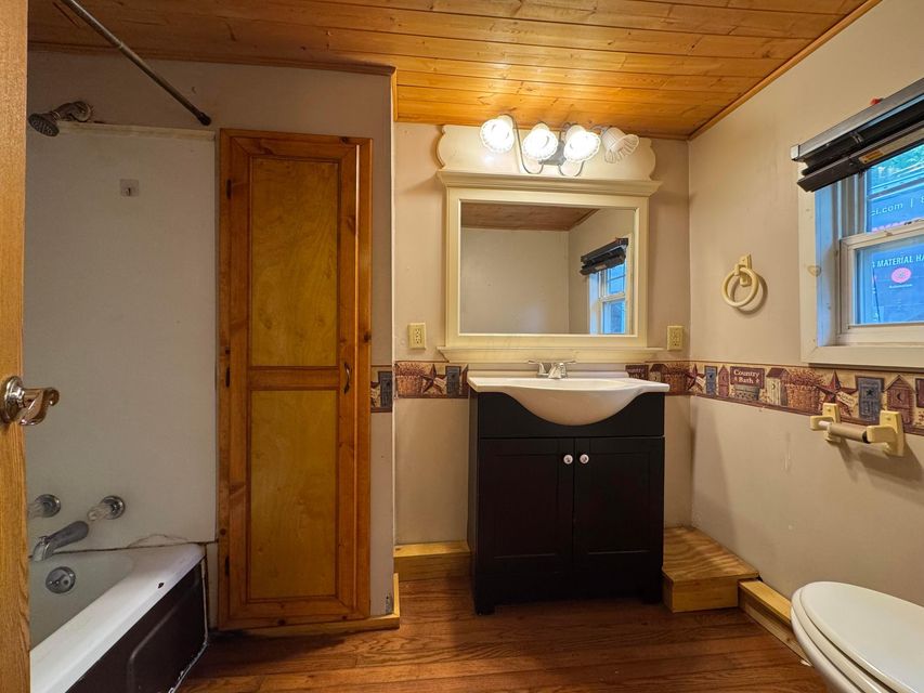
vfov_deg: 85.7
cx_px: 462
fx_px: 374
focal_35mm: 14
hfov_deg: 102.1
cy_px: 346
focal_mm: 2.22
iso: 250
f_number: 2.2
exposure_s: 1/120
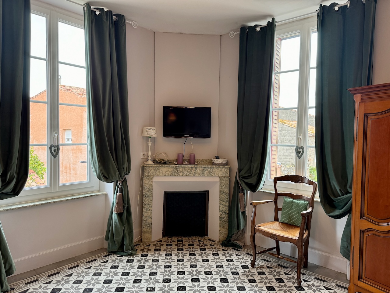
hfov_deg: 71.6
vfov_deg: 56.8
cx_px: 195
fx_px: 270
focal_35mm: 24
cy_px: 146
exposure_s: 1/100
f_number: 1.78
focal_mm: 6.76
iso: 160
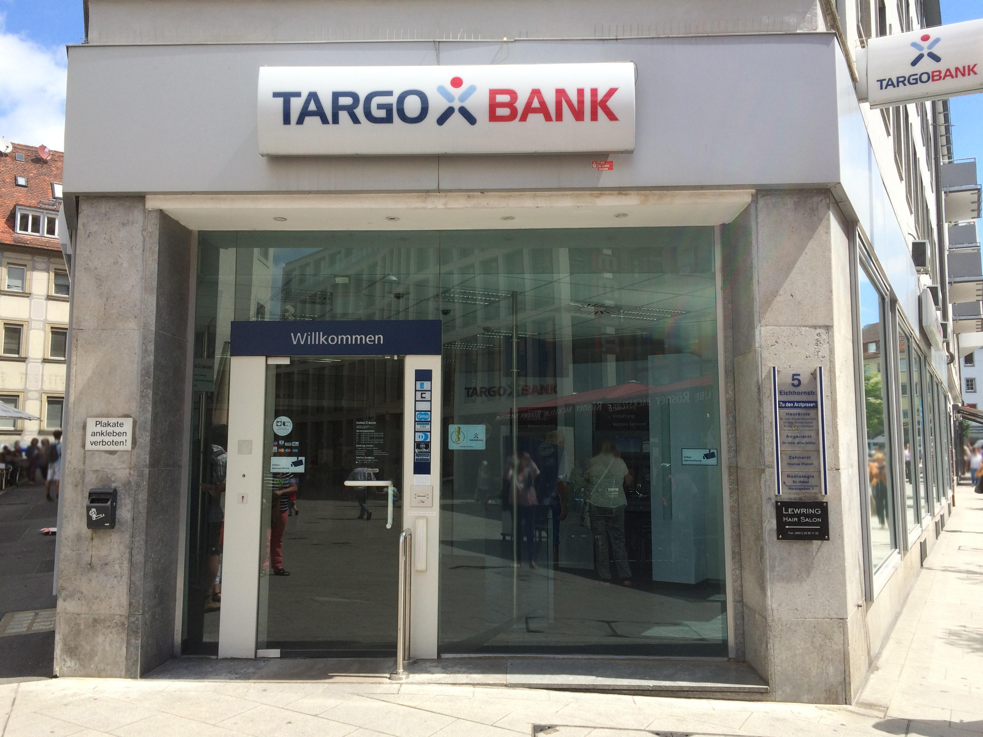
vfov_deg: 48.2
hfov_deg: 61.7
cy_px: 368
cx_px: 492
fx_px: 824
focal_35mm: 29
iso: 32
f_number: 2.2
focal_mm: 4.15
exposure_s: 1/1368
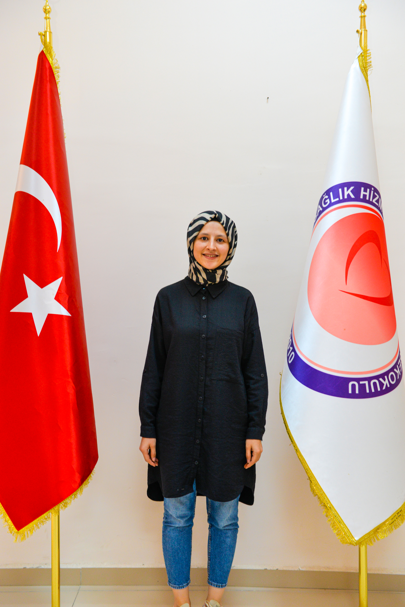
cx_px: 202
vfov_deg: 44.5
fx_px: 742
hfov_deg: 30.5
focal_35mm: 44
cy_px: 304
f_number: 4
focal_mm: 44
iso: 720
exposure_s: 1/60
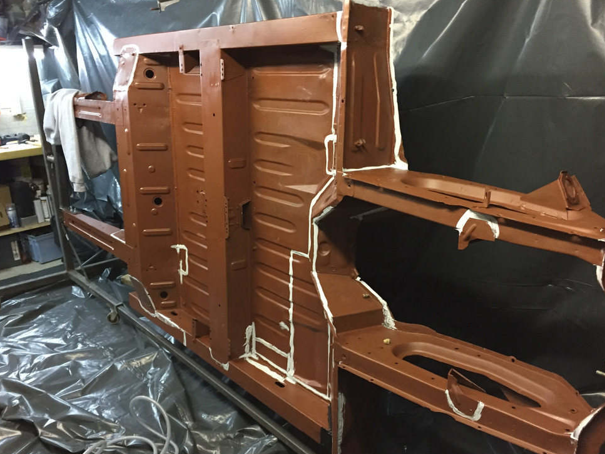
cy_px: 247
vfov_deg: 44.1
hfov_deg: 56.8
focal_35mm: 32
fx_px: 559
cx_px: 320
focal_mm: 4.15
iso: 250
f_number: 2.2
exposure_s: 1/20
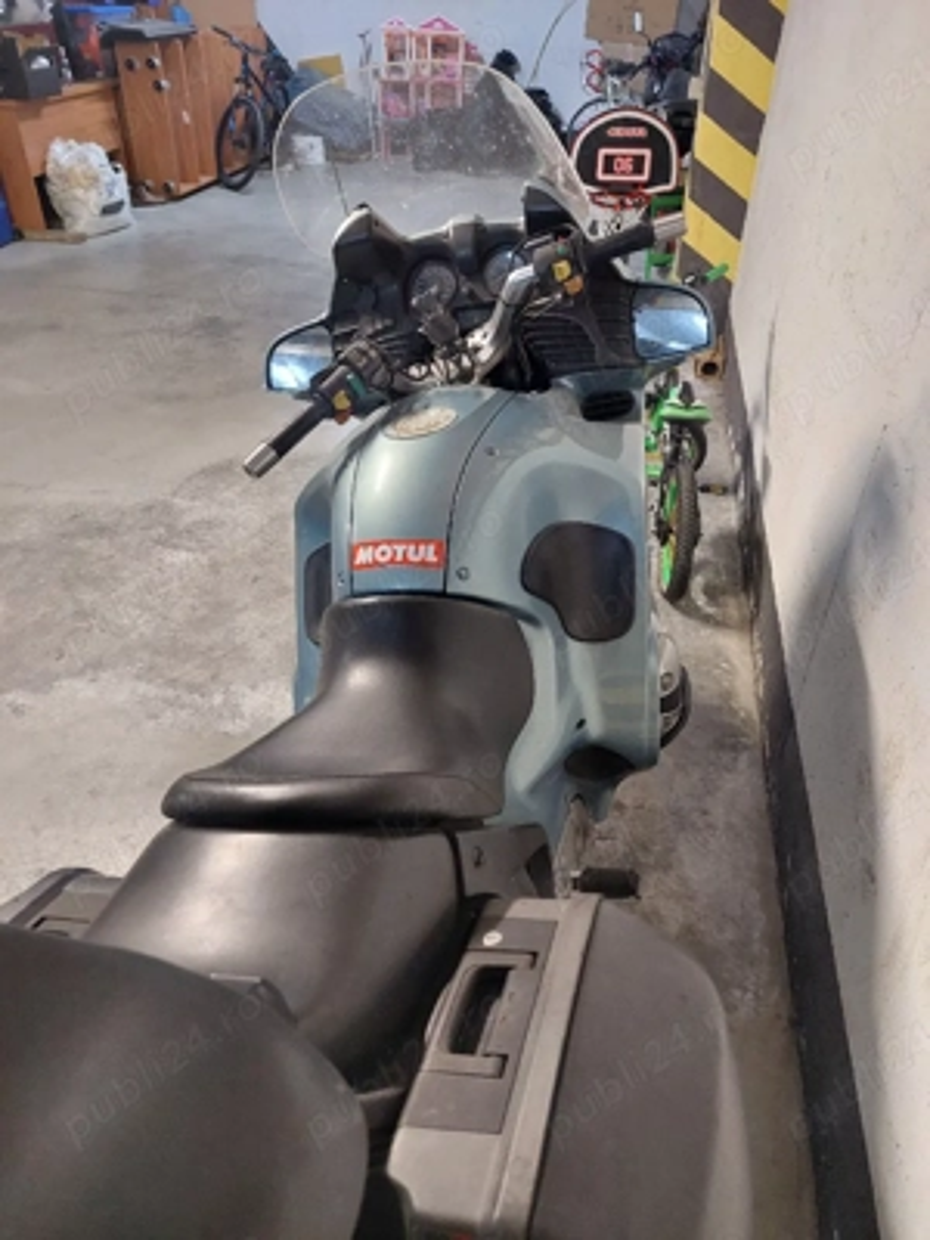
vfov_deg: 71.6
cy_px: 620
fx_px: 860
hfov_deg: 56.8
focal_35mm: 24
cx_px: 465
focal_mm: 5.23
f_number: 1.8
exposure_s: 1/33
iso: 500
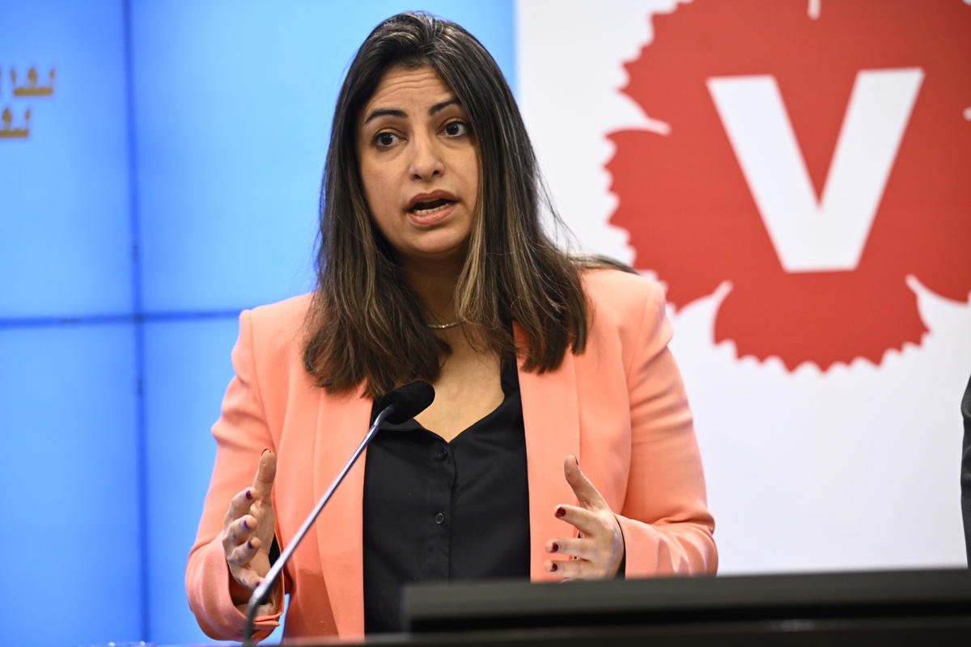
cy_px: 324
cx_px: 486
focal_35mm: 120
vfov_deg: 11.4
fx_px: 3236
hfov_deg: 17.1
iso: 800
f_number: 3.5
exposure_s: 1/200
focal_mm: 120
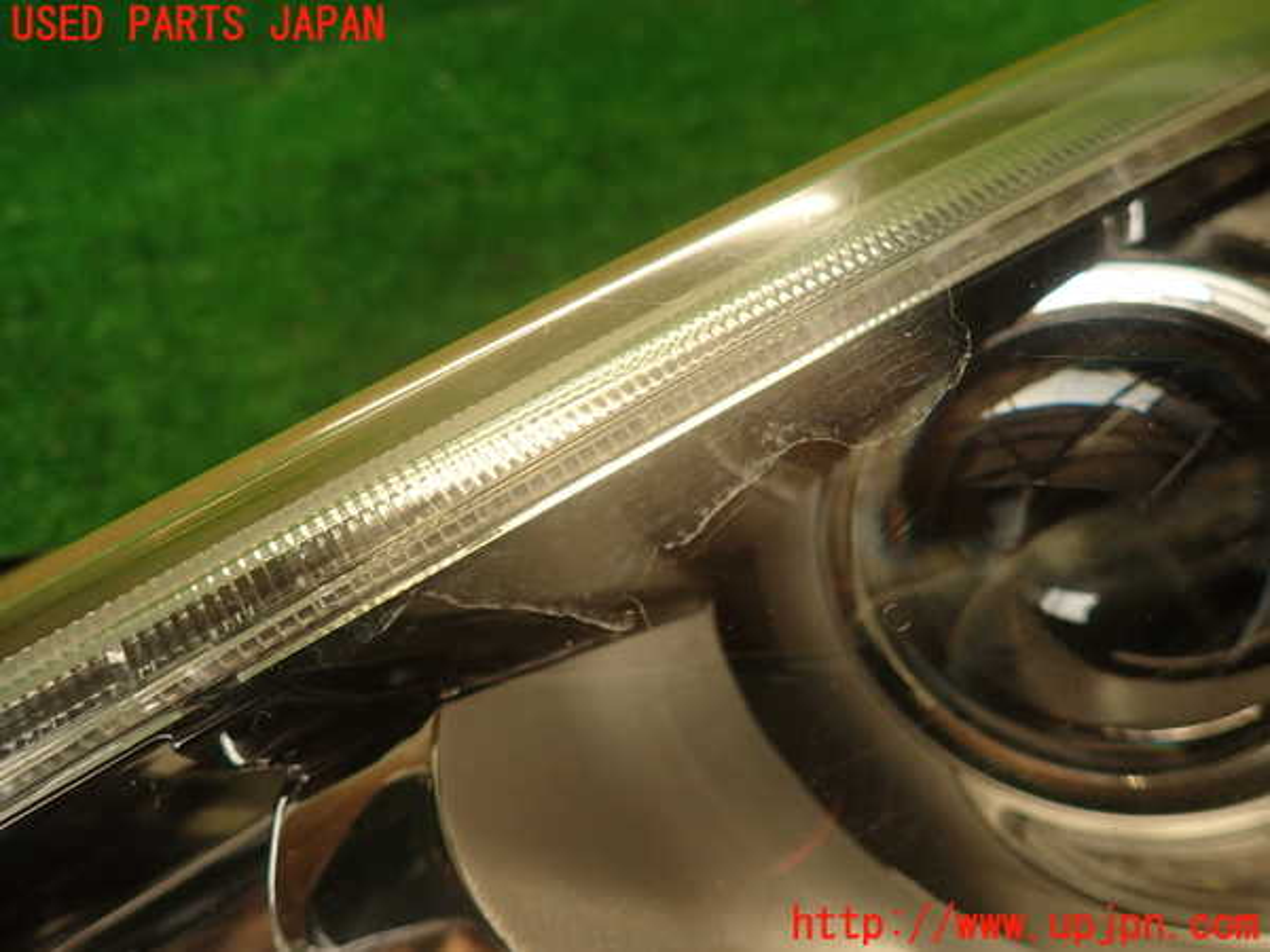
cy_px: 476
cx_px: 635
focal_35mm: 25
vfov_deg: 54.9
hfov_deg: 69.4
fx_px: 917
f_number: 2
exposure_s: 1/60
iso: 200
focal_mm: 4.5
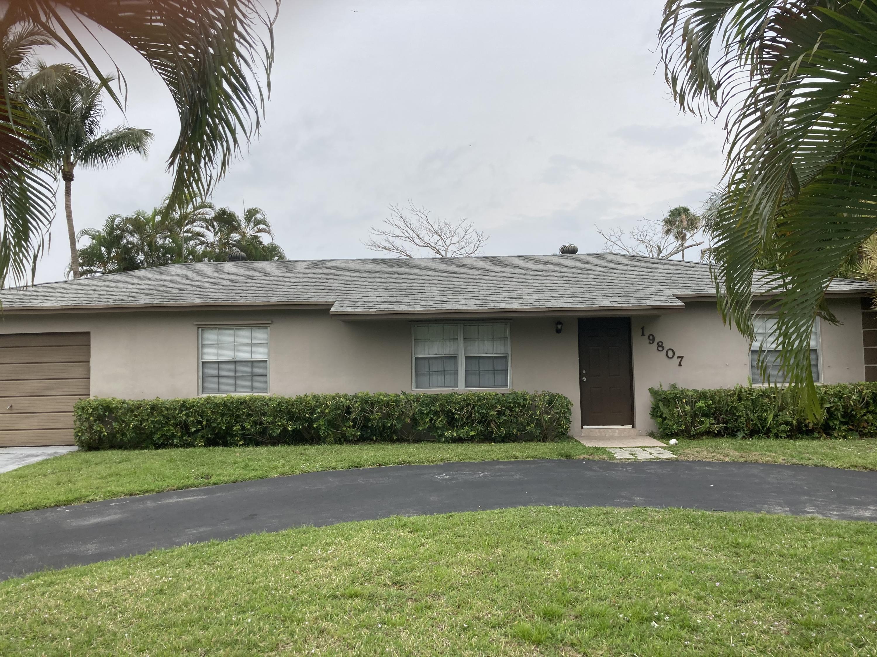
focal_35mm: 28
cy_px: 328
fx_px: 709
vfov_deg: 49.7
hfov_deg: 63.4
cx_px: 438
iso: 20
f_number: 1.8
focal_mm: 3.99
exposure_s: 1/2433
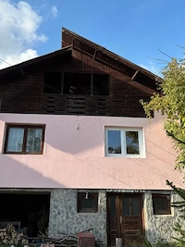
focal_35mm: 39
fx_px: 278
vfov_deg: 47.7
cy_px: 105
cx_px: 84
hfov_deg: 36.8
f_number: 1.6
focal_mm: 5.96
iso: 50
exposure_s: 1/1876
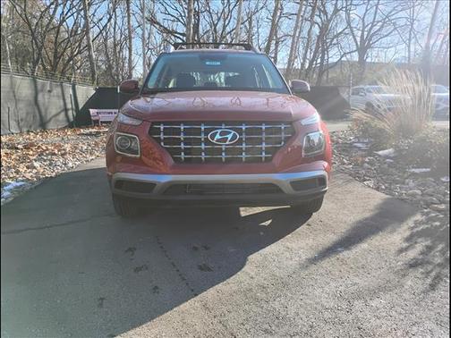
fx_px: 365
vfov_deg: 49.7
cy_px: 169
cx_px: 226
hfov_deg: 63.4
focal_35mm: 28
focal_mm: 4.26
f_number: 1.8
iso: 100
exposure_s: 1/370
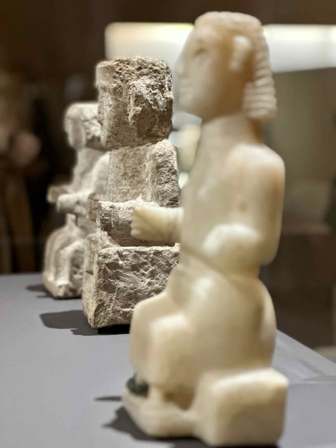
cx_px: 168
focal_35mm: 77
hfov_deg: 19.1
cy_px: 224
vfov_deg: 25.3
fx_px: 997
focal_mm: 9
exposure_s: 1/25
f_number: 2.8
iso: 400
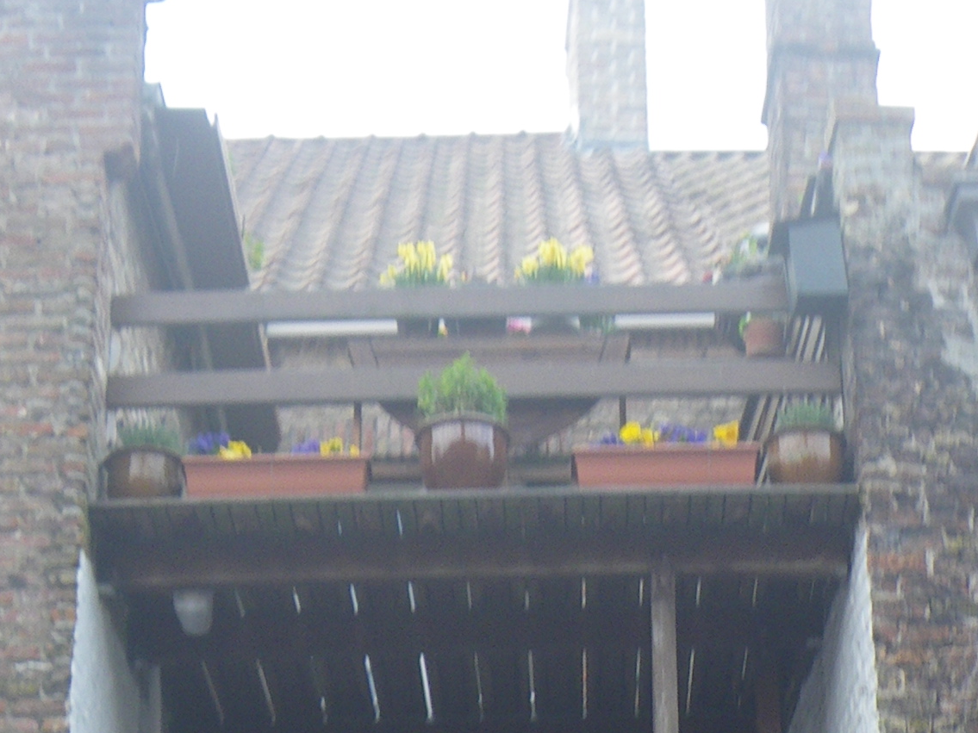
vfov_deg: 15.6
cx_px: 633
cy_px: 950
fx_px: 2542
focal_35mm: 90
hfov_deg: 21.7
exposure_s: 1/80
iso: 50
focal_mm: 5
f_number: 3.5
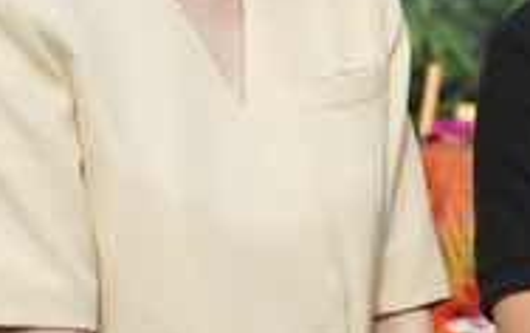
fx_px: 3504
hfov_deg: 8.3
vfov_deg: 5.4
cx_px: 942
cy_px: 250
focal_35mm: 242
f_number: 3.2
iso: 100
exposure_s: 1/1000
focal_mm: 44.8
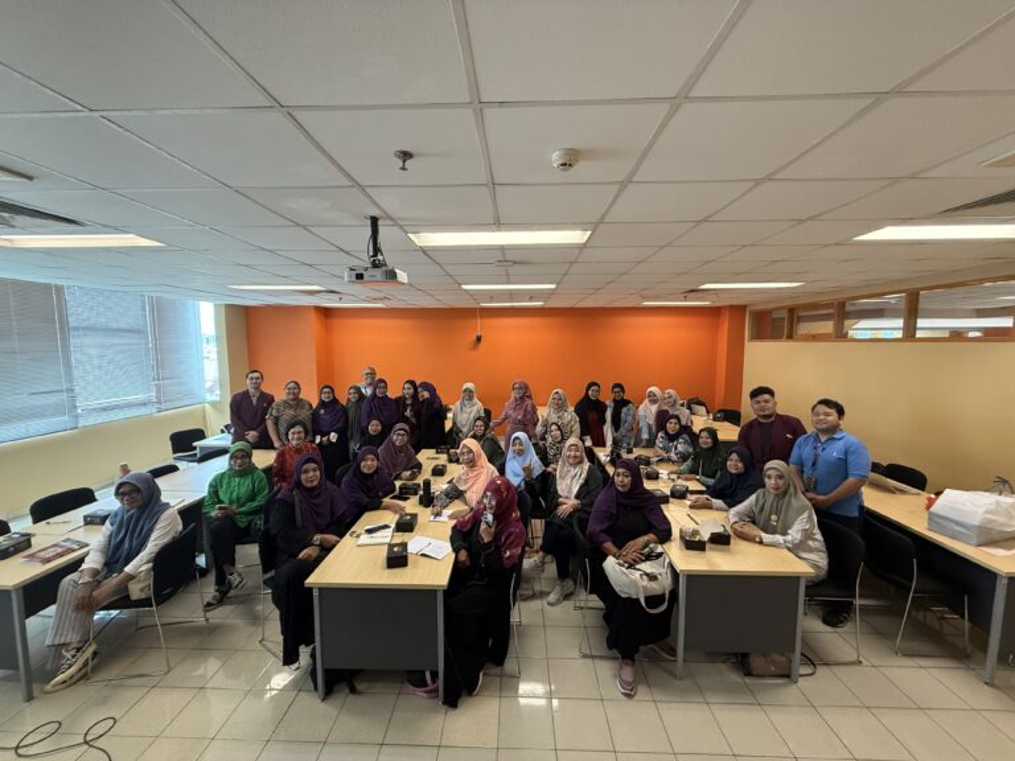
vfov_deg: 85.7
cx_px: 508
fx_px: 411
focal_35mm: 14
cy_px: 380
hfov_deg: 102.1
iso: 400
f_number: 2.2
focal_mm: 2.22
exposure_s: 1/100
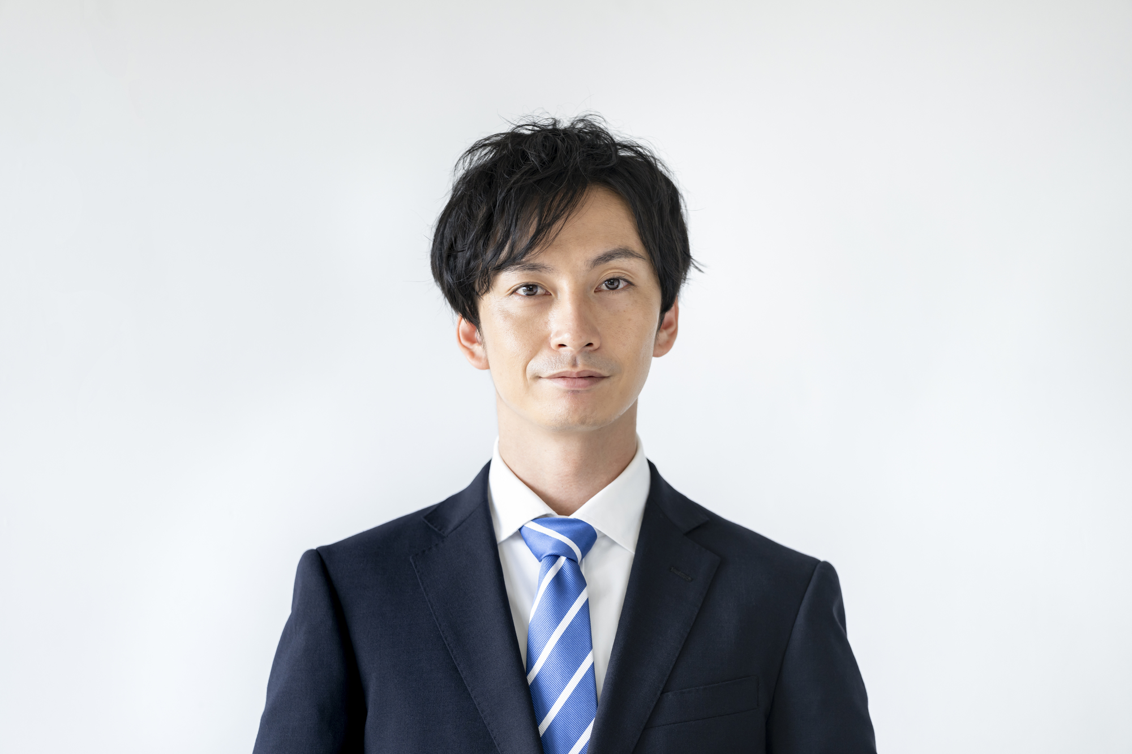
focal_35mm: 148
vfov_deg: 9.3
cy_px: 377
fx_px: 4653
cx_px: 566
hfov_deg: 13.9
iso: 400
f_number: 2.8
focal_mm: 148
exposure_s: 1/200
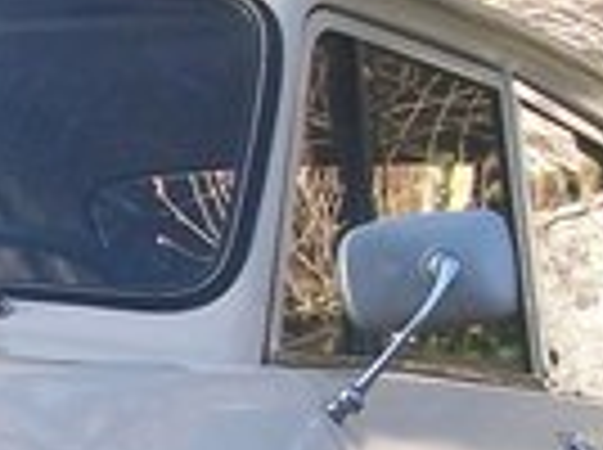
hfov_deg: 10.8
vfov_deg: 8.5
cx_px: -459
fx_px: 2991
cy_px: 572
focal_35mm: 172
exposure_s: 1/250
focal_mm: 6
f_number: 2.7
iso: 80
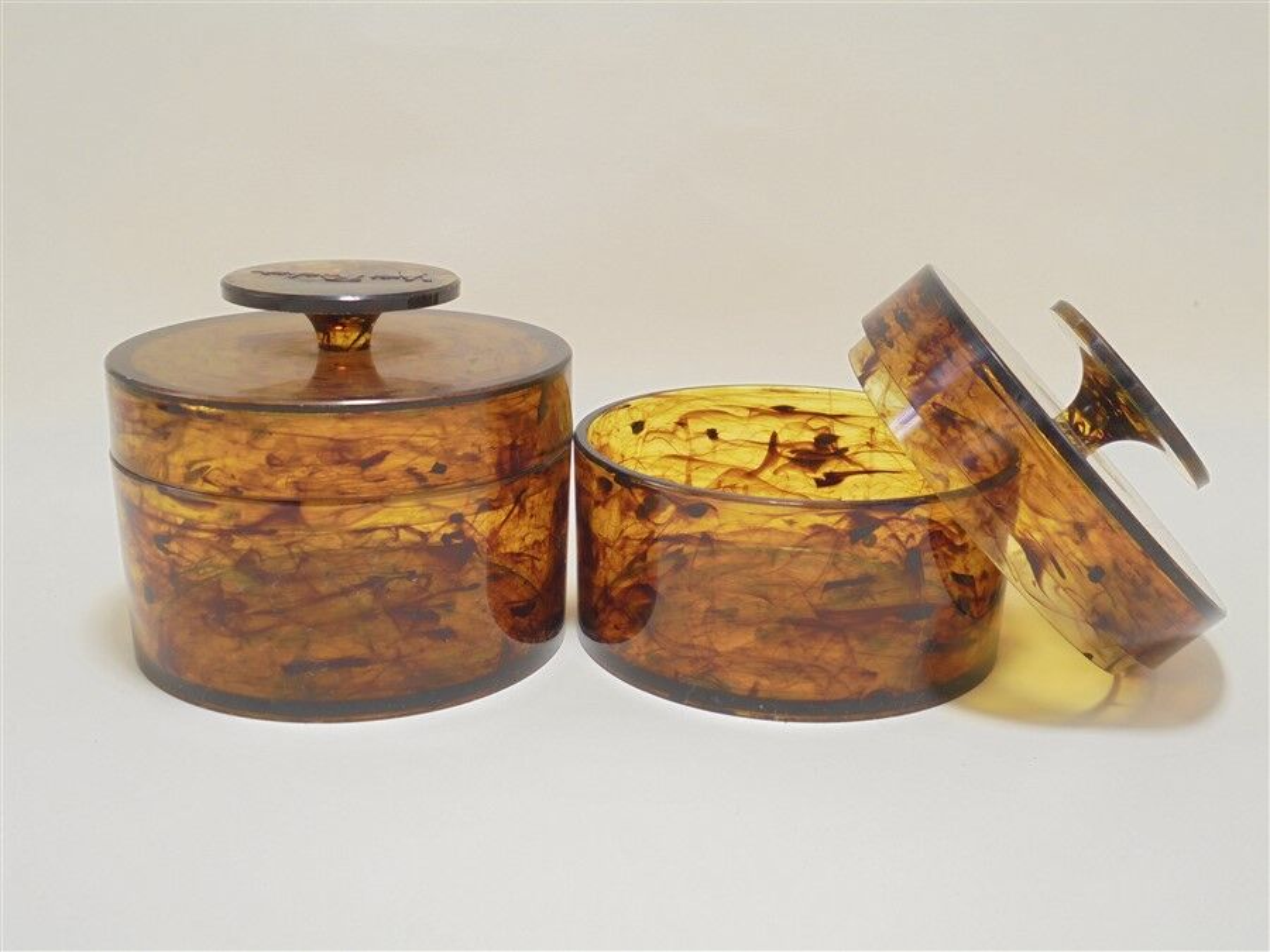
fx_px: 1394
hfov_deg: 49.0
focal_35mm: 38
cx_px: 635
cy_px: 476
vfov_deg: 37.7
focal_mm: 6.9
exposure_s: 1/30
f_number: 4.2
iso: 100
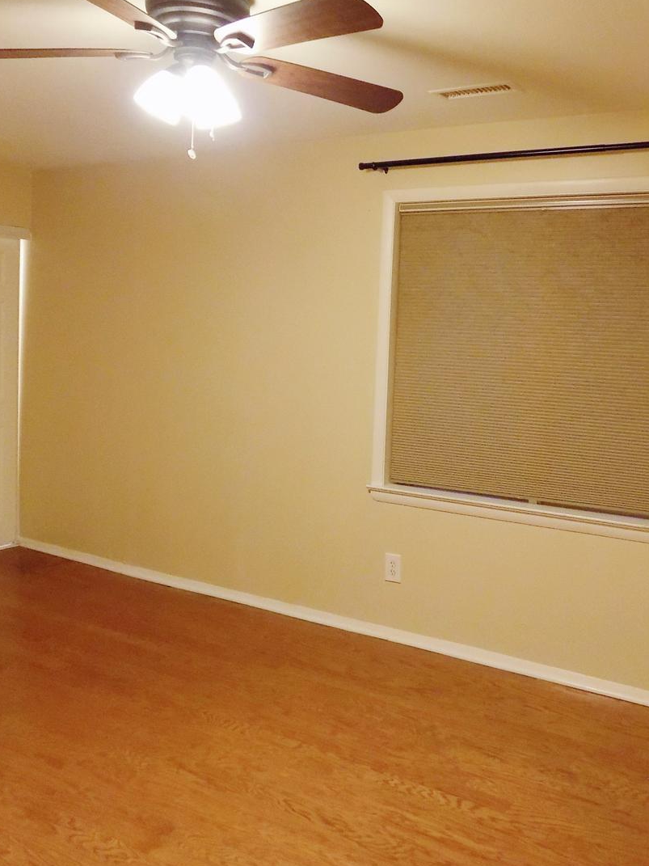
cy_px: 357
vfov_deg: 55.0
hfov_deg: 42.5
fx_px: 825
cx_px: 418
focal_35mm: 33
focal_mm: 4
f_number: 3.1
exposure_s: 1/25
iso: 400
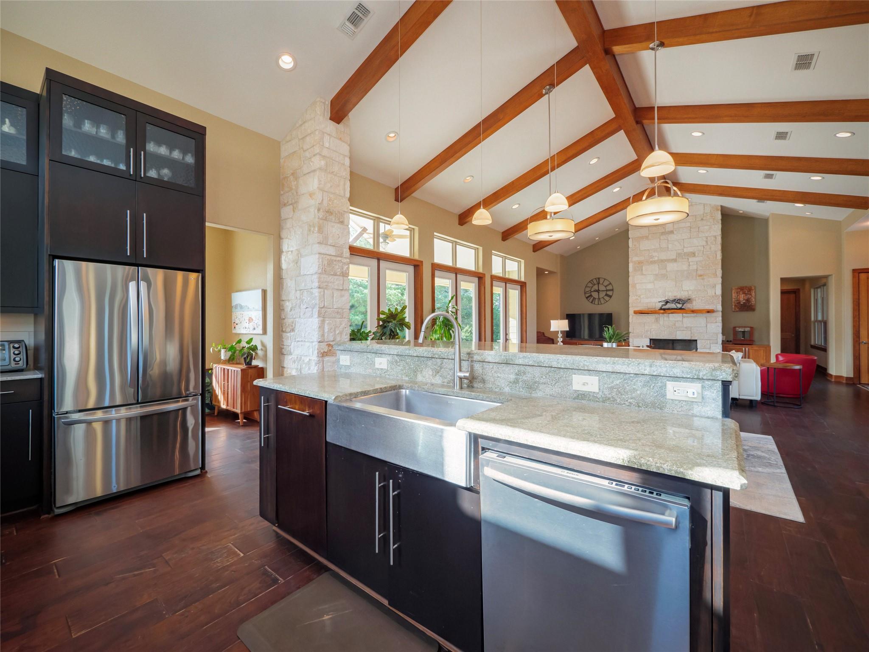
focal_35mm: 14
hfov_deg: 102.1
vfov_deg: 85.7
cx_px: 434
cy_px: 326
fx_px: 351
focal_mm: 7
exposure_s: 1/250
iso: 400
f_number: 5.6
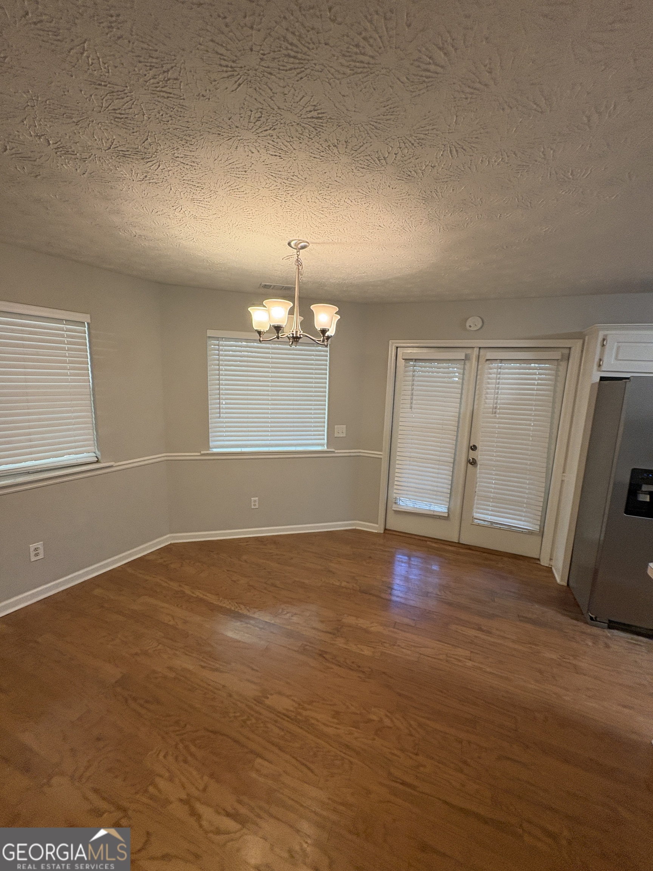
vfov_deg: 102.1
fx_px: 352
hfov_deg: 85.7
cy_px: 436
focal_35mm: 14
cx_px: 326
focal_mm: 2.22
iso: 200
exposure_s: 1/60
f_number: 2.2
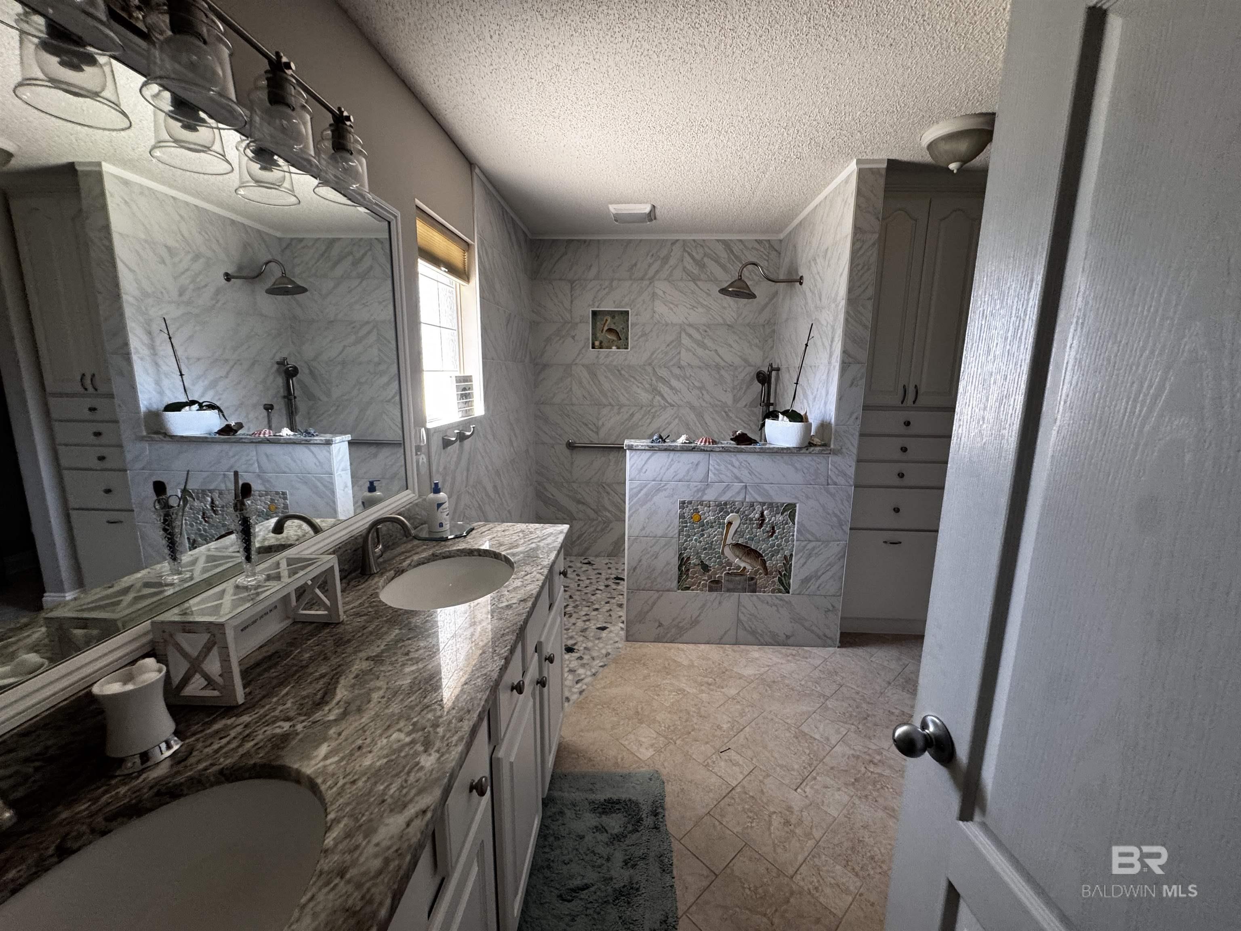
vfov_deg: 85.7
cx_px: 620
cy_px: 466
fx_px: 502
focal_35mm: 14
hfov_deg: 102.1
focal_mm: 2.22
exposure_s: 1/60
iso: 200
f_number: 2.2
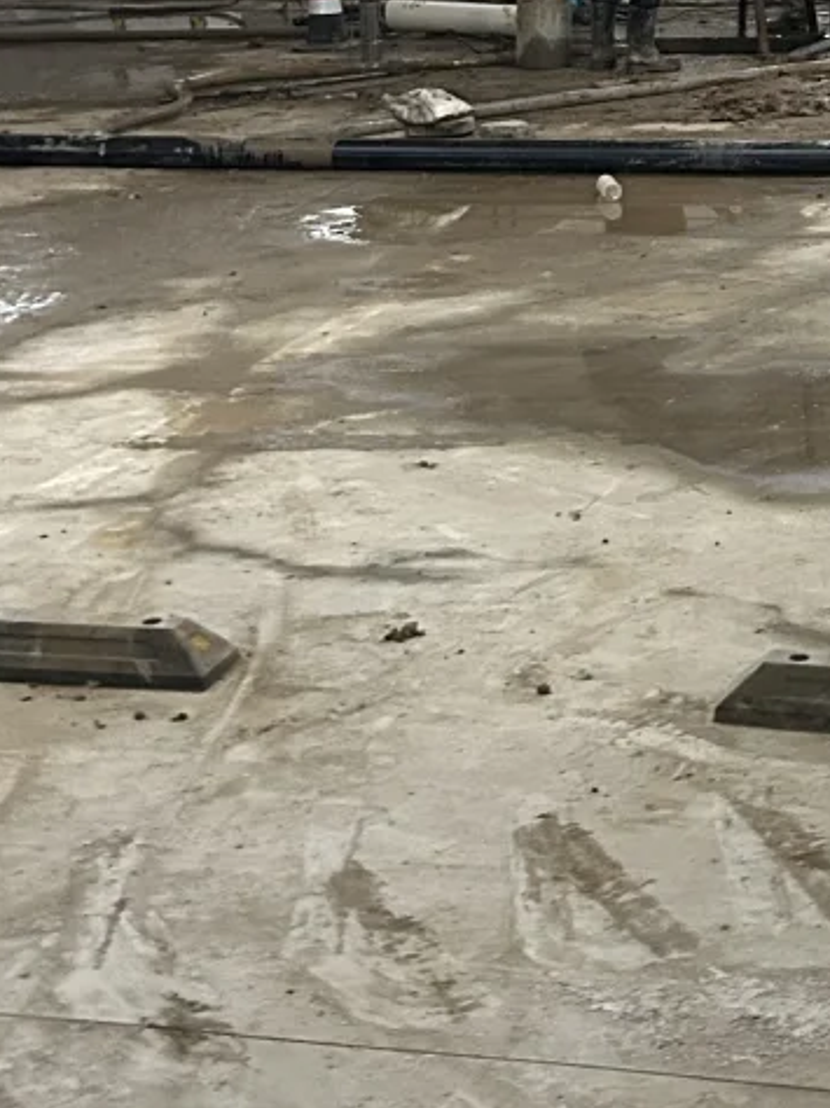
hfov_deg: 18.1
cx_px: 846
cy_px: -68
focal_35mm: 79
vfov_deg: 23.4
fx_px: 2528
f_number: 1.5
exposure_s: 1/50
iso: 500
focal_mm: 5.7
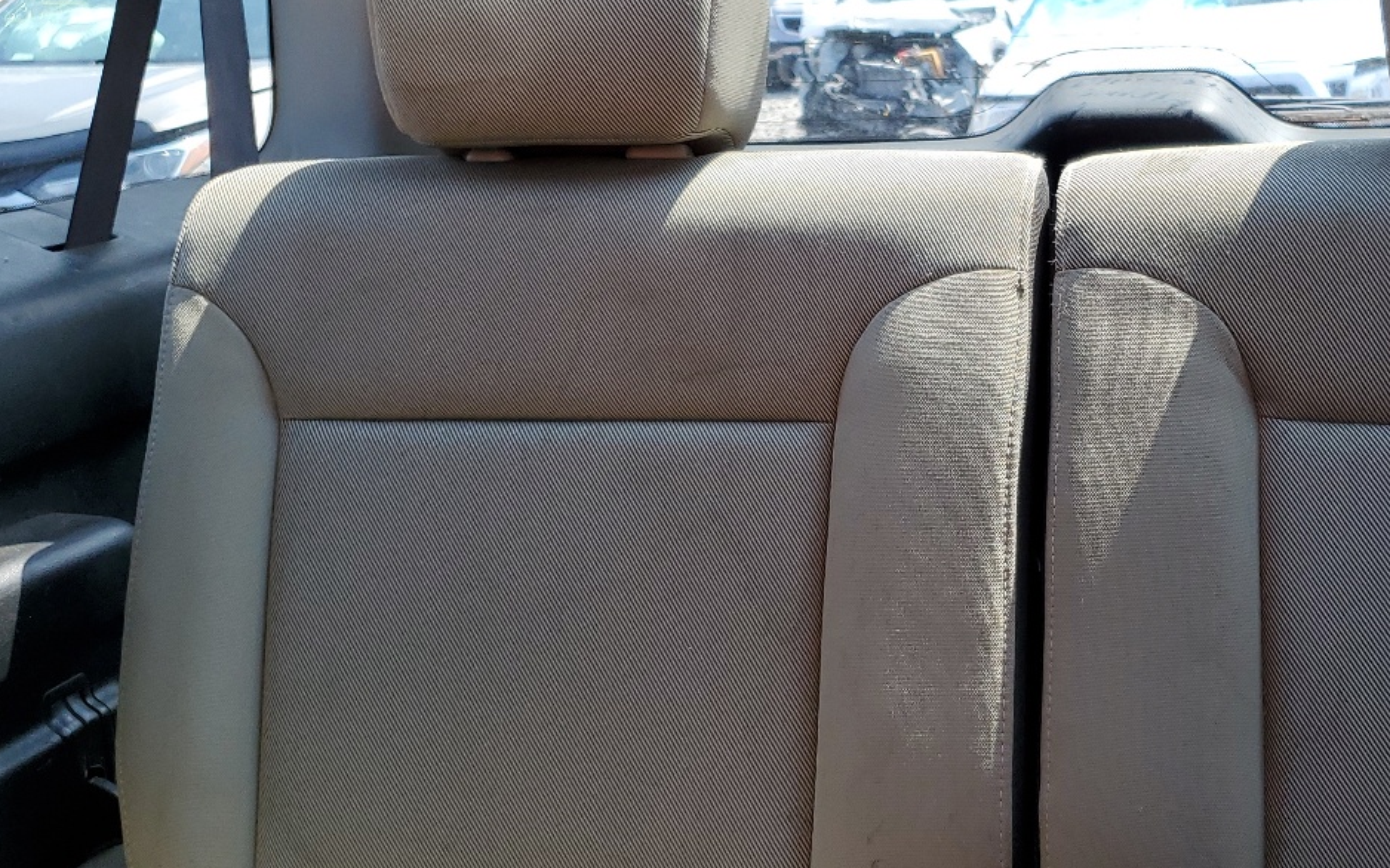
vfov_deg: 27.4
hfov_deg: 41.6
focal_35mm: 47
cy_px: 461
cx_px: 1011
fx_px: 1780
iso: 50
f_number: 1.5
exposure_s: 1/217
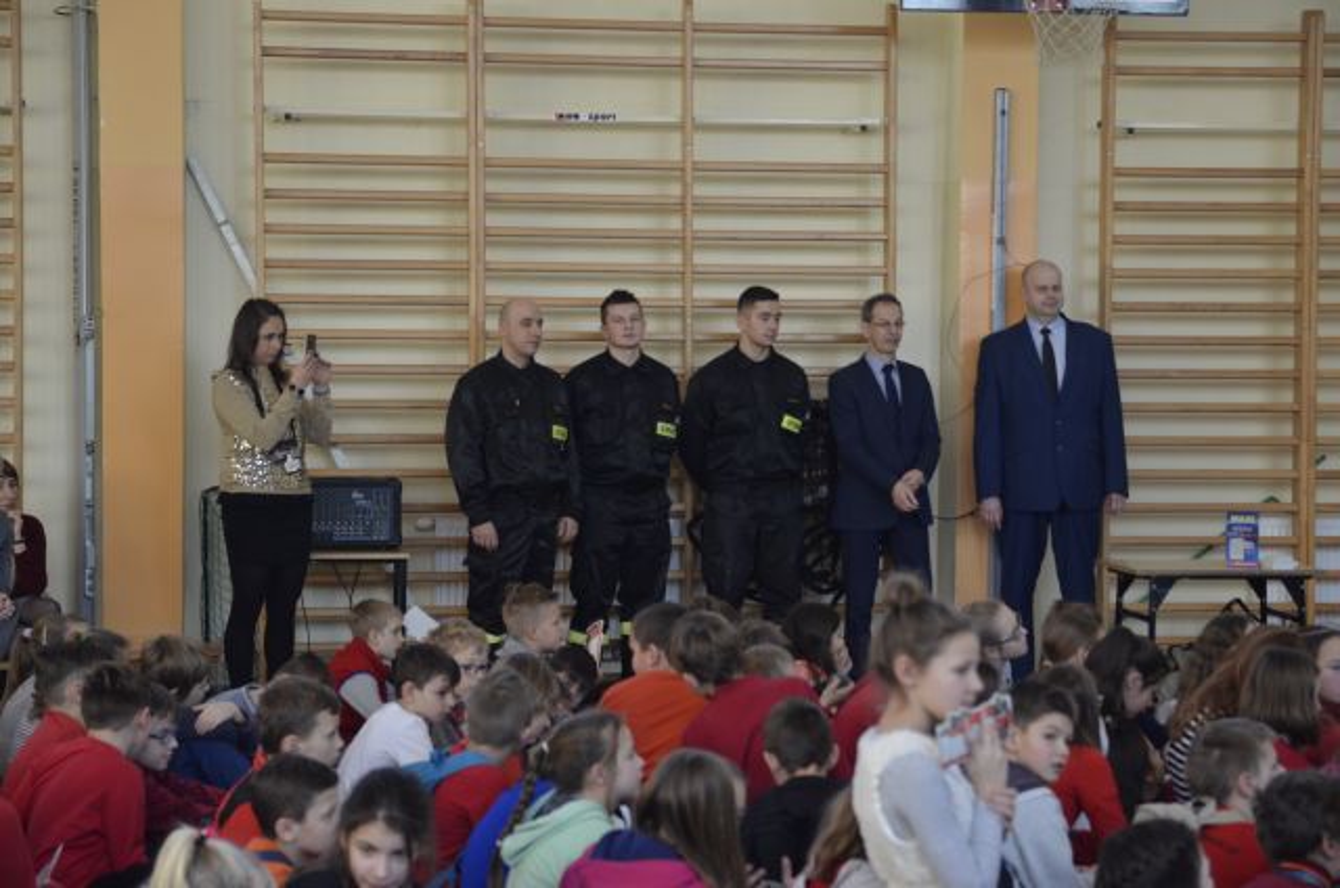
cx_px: 670
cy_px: 444
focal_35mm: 75
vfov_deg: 18.1
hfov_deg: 27.0
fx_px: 2786
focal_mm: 50
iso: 640
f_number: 3.5
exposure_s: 1/250
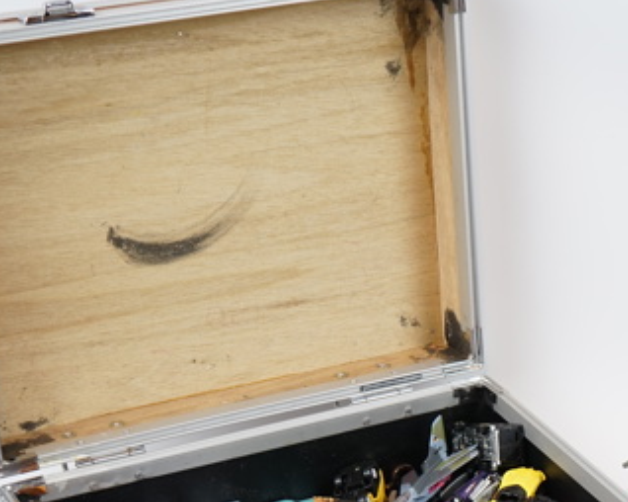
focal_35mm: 109
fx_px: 2025
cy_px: 526
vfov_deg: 13.9
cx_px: 492
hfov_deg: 17.5
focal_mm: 41
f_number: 4.5
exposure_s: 1/60
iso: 125
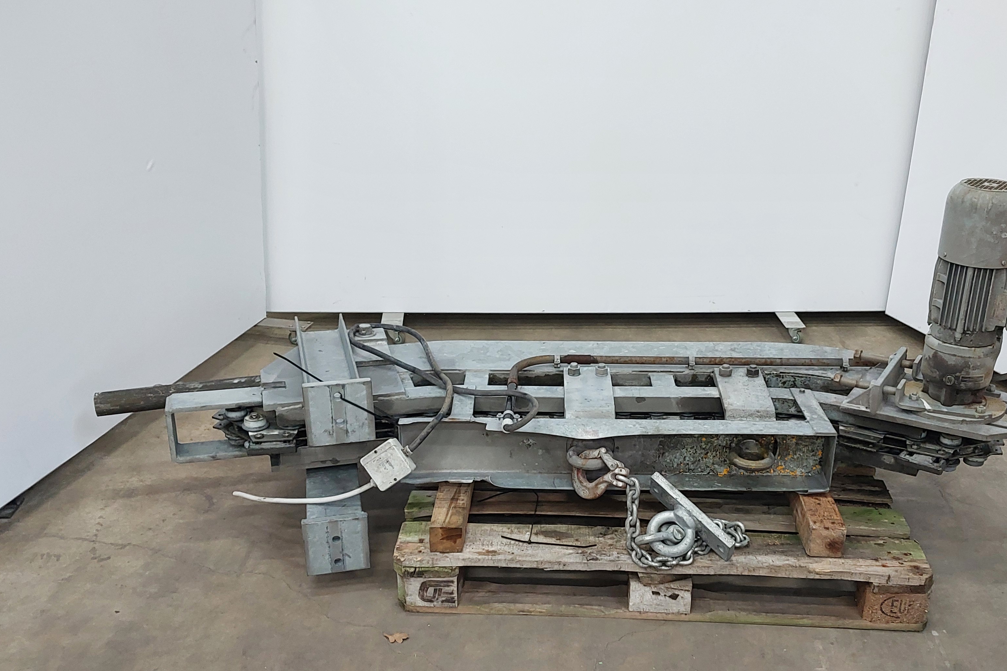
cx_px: 597
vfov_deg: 35.8
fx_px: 1035
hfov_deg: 51.6
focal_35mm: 37
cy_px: 409
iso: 250
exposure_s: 1/50
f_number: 1.8
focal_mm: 4
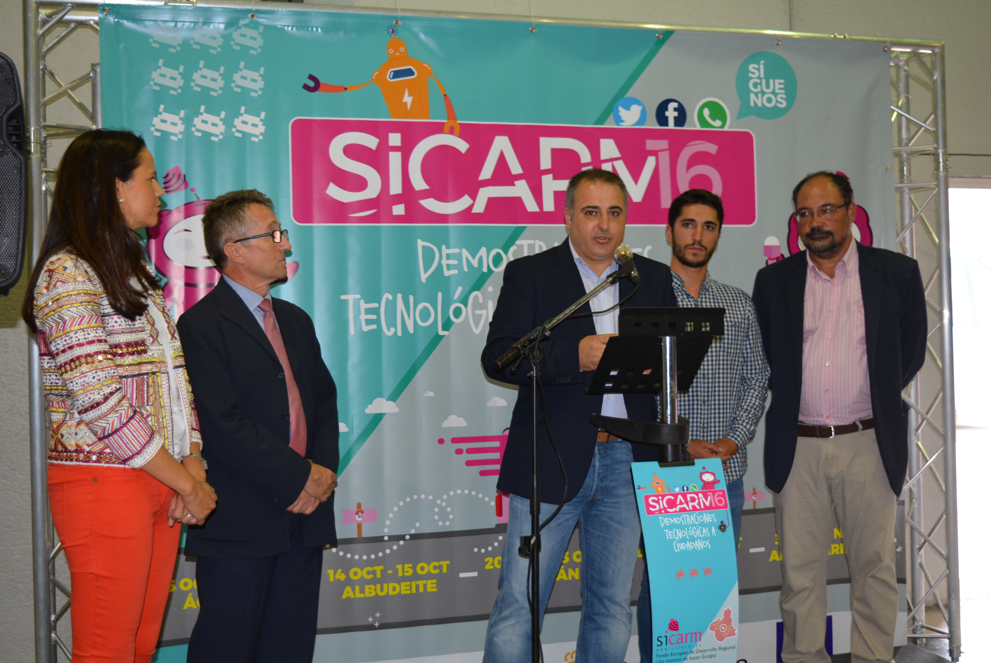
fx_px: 1198
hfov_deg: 44.9
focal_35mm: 44
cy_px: 332
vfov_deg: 30.9
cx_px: 496
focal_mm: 29
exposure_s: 1/60
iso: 500
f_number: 4.2
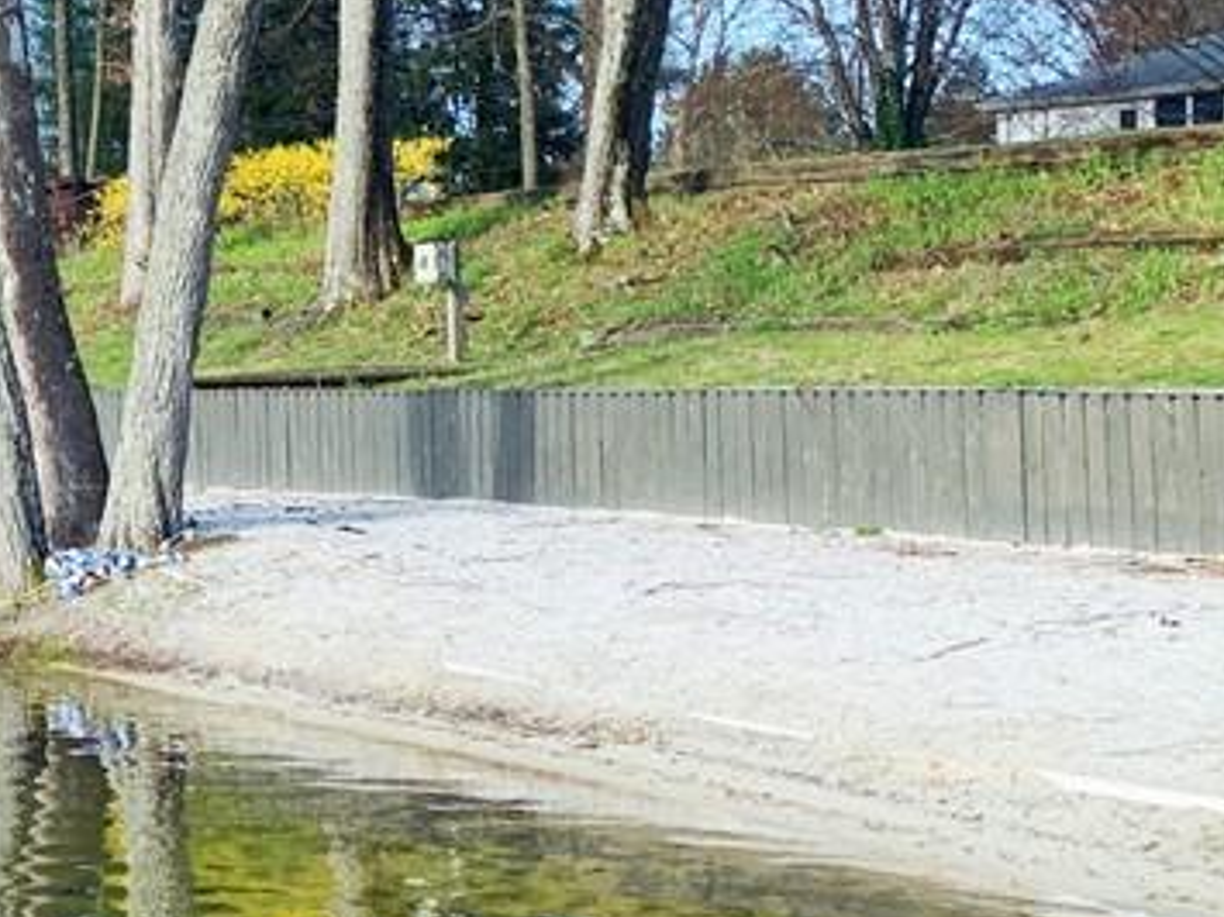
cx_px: -400
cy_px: 303
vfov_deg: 19.6
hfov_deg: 22.9
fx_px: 2651
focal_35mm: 75
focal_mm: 4.25
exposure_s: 1/643
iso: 25
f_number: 1.8
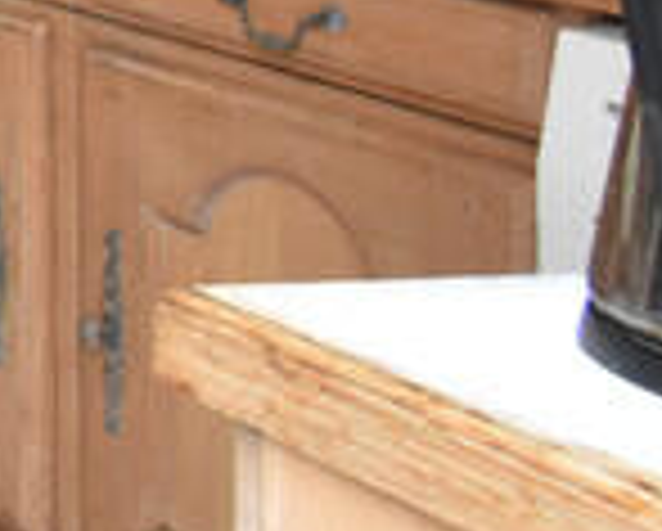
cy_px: -574
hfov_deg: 11.1
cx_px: -1374
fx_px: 1923
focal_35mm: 98
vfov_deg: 13.3
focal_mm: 10
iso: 1100
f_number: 9
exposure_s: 1/60
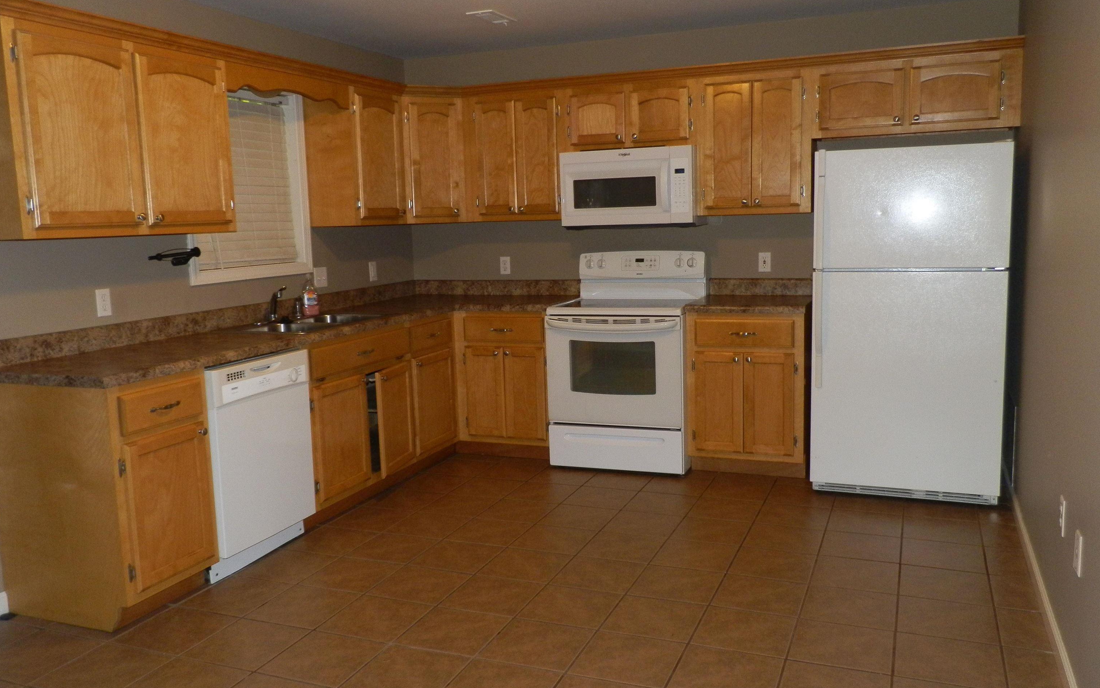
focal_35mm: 30
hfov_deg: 62.9
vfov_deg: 41.8
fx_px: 899
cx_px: 547
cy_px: 339
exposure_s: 1/30
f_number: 3.3
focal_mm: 5
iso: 160
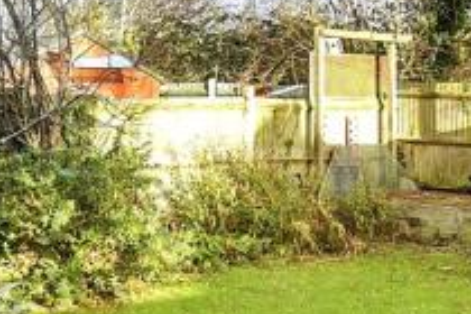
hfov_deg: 27.6
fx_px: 955
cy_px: 122
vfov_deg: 18.6
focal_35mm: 73
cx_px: 170
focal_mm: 10
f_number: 8
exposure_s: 1/30
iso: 160
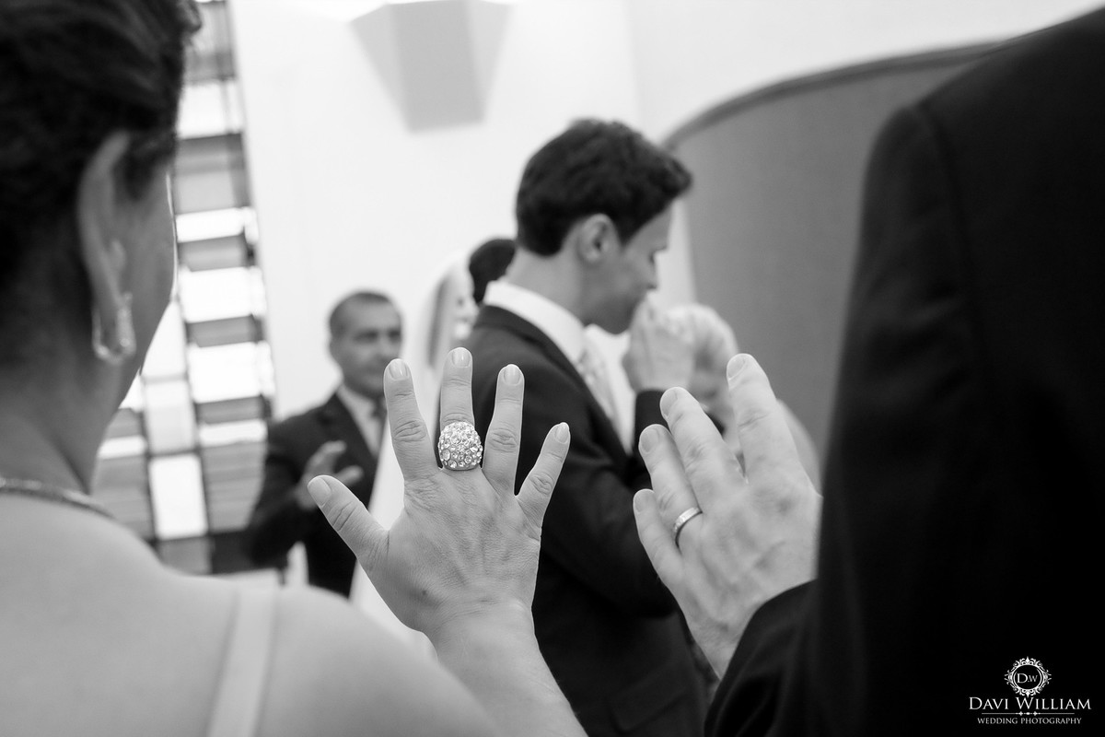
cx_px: 552
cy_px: 368
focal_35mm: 53
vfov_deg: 25.5
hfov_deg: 37.5
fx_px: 1627
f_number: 4
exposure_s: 1/100
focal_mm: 35
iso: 3200
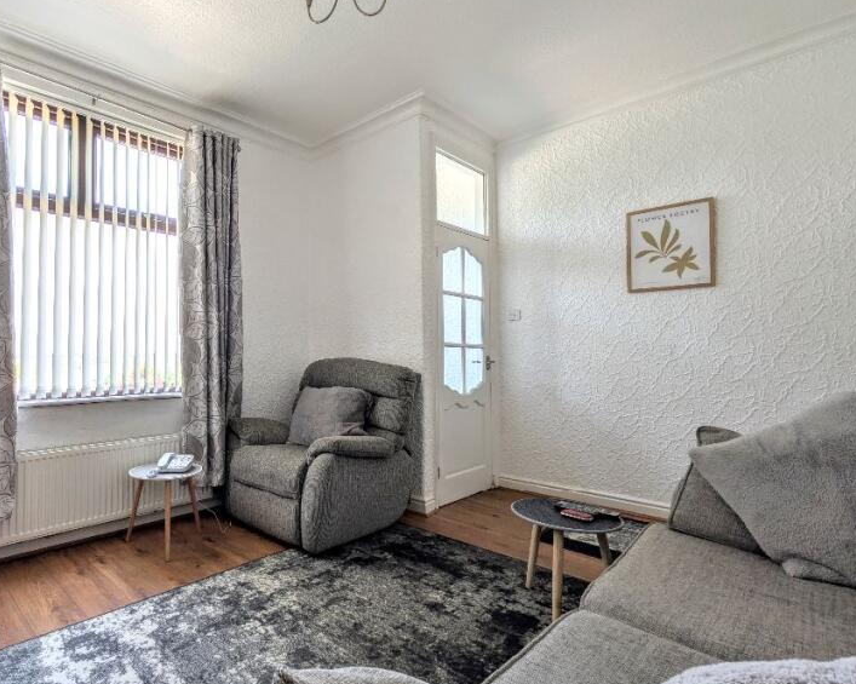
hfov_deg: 86.3
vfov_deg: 76.9
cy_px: 336
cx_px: 280
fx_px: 431
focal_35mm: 17
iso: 53
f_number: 1.7
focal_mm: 2.02
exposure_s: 1/214
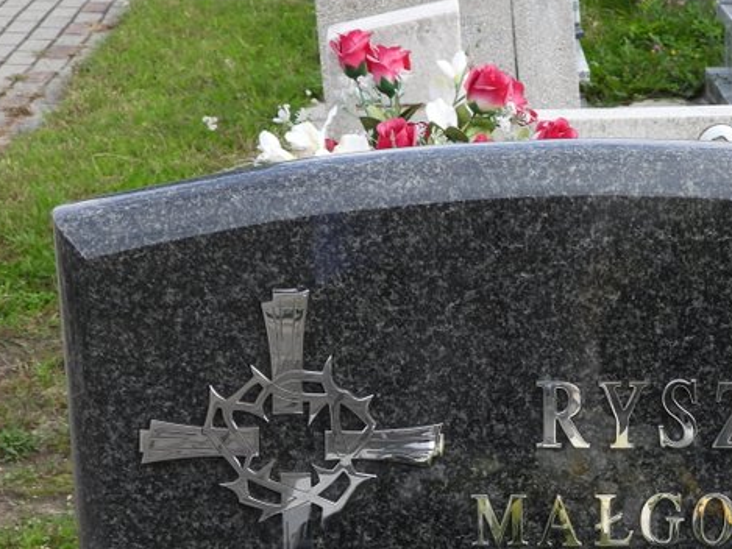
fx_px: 2031
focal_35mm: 96
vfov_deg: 15.1
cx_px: 629
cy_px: 549
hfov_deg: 20.1
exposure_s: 1/400
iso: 100
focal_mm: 7.9
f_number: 3.2
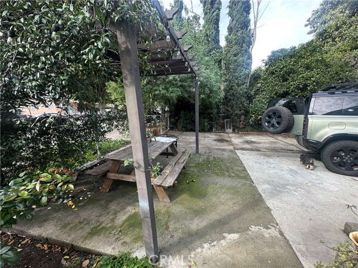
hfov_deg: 102.1
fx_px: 145
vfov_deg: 85.7
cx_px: 179
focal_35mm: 14
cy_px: 134
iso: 40
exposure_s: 1/167
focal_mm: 2.22
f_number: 2.2
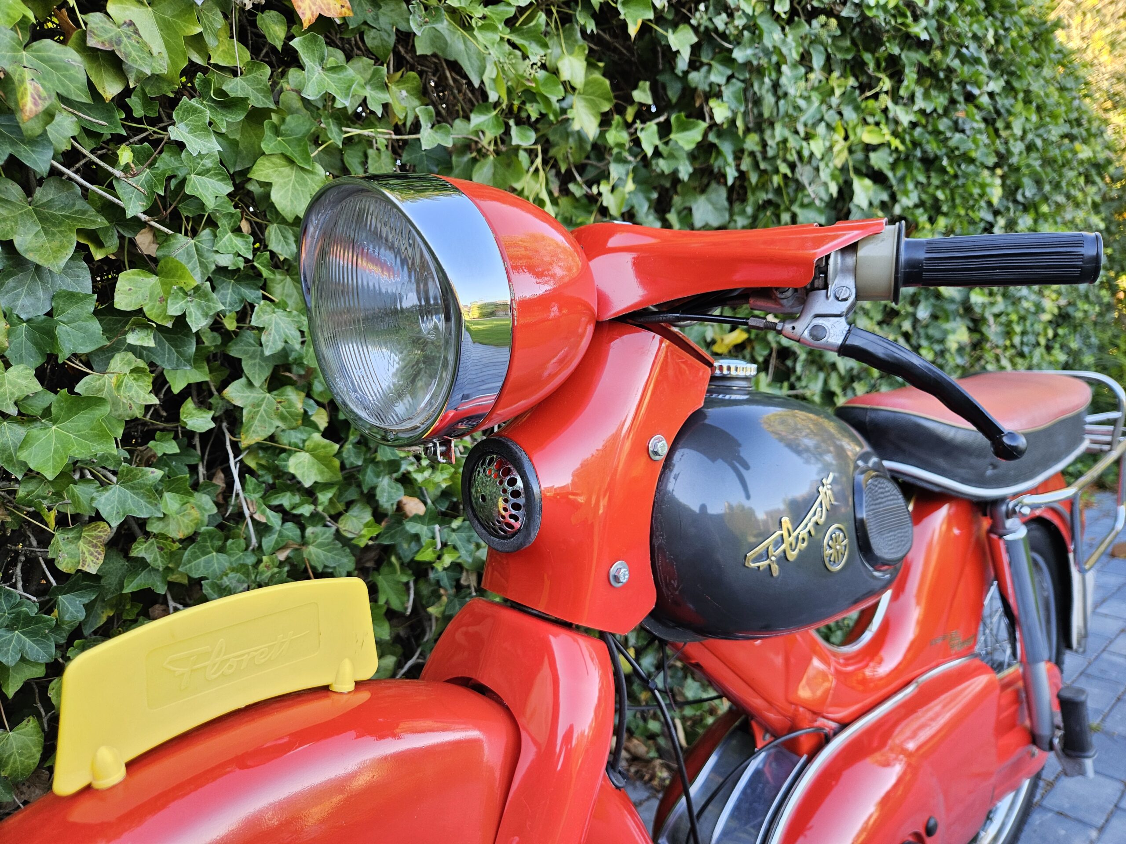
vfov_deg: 58.9
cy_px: 422
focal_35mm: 23
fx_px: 748
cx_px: 563
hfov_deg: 73.9
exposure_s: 1/180
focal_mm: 5.4
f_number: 1.8
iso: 100
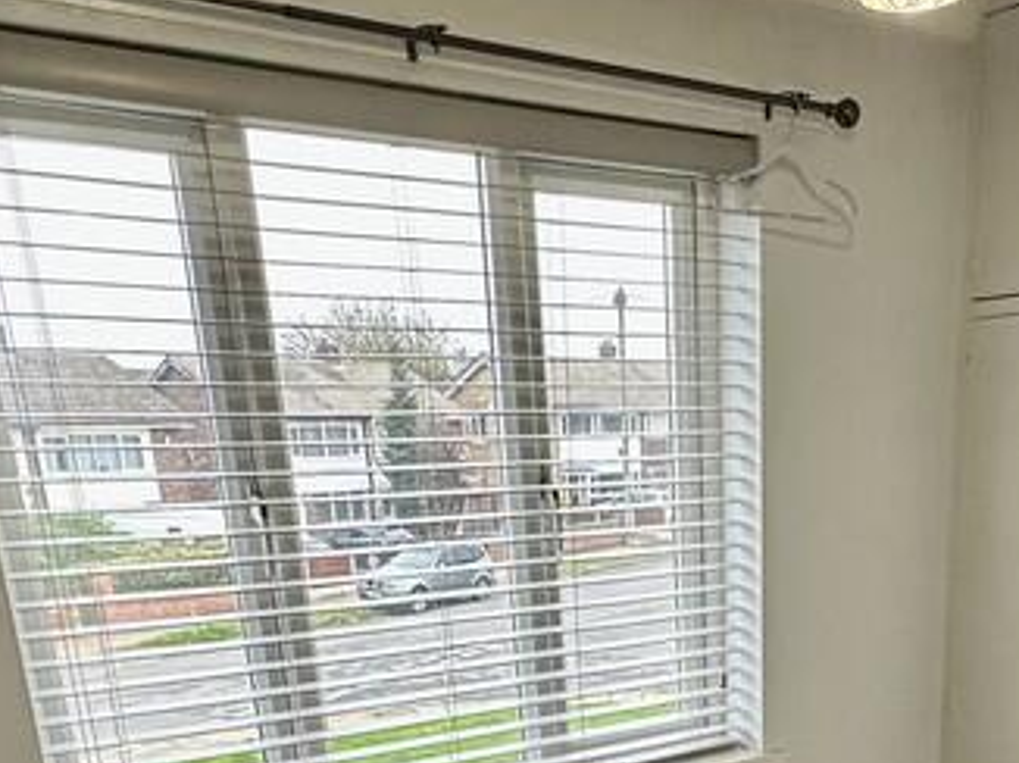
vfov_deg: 27.9
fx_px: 1294
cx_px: 716
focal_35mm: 44
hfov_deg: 42.1
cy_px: 960
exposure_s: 1/99
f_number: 2.2
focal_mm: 2.22
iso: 200
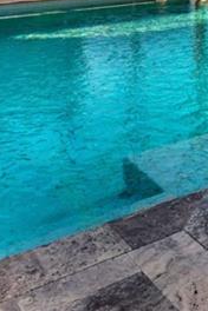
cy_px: -89
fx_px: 537
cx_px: 369
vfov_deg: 27.3
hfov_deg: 17.8
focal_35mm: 62
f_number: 9
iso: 200
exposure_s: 1/250
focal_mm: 16
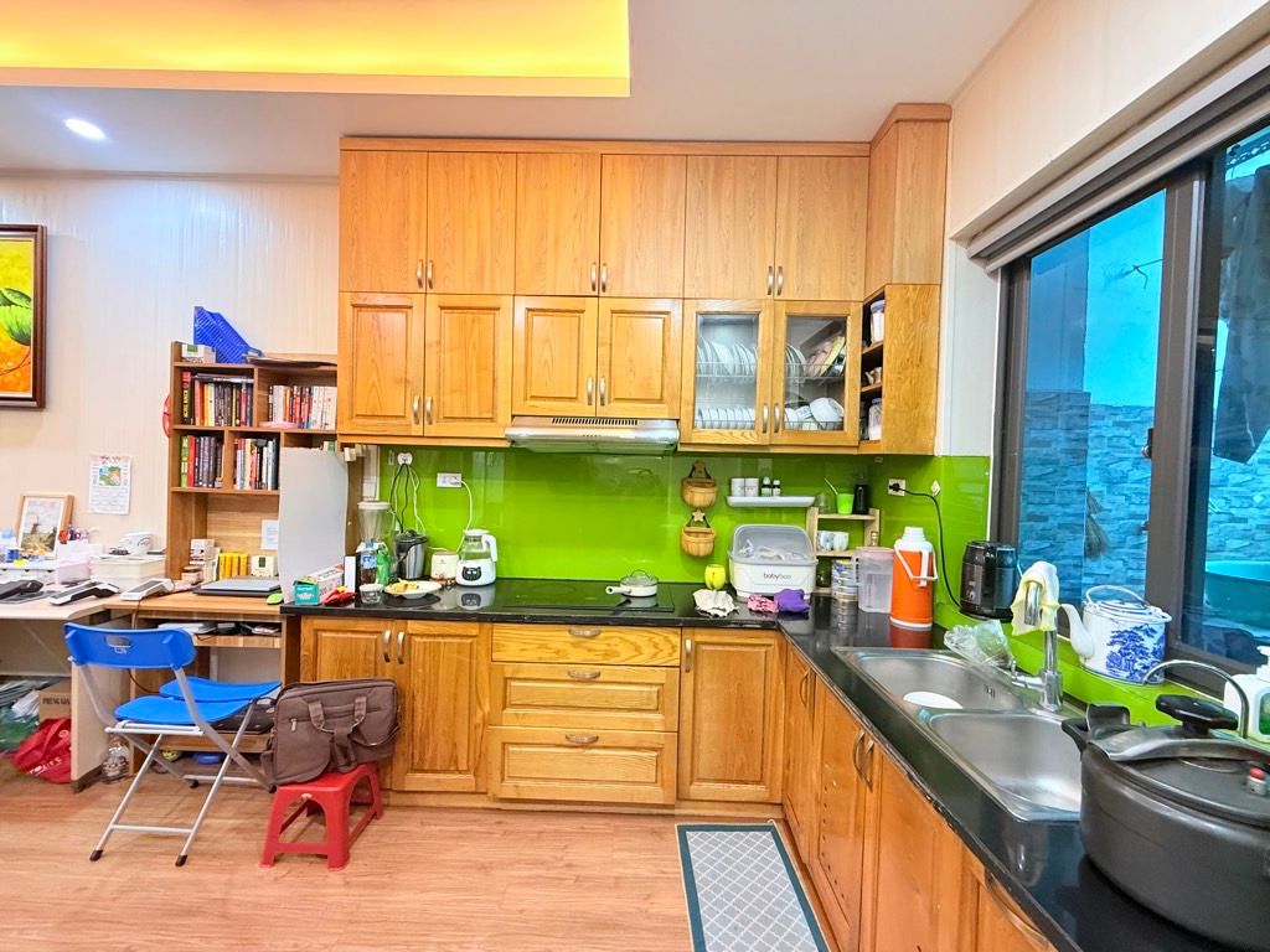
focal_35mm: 14
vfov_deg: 85.7
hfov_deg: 102.1
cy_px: 476
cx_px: 635
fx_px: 514
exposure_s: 1/50
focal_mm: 2.22
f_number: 2.2
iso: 250
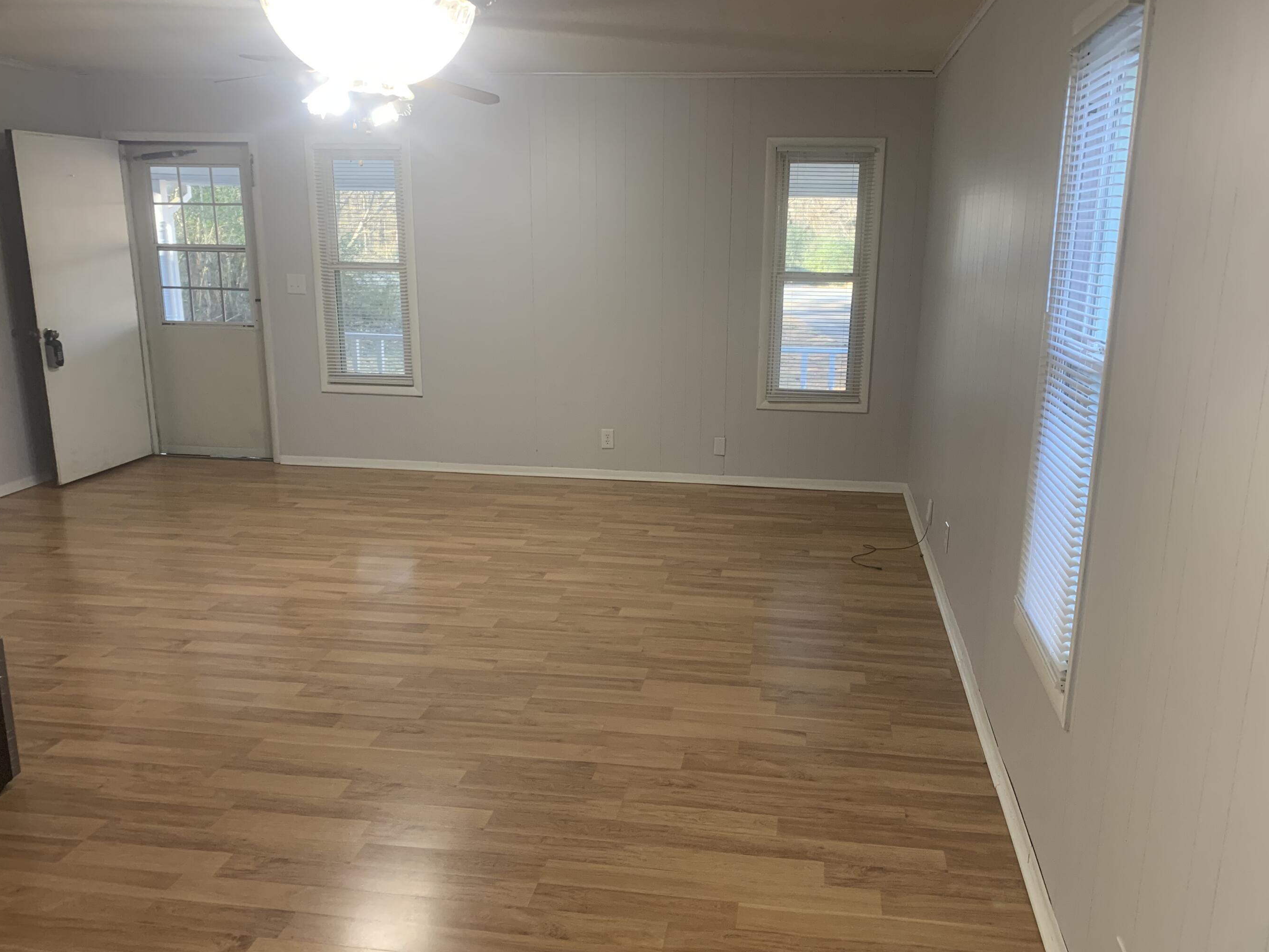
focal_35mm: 29
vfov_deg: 48.2
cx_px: 672
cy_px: 517
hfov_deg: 61.6
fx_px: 1063
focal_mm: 4.25
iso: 100
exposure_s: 1/60
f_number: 1.8
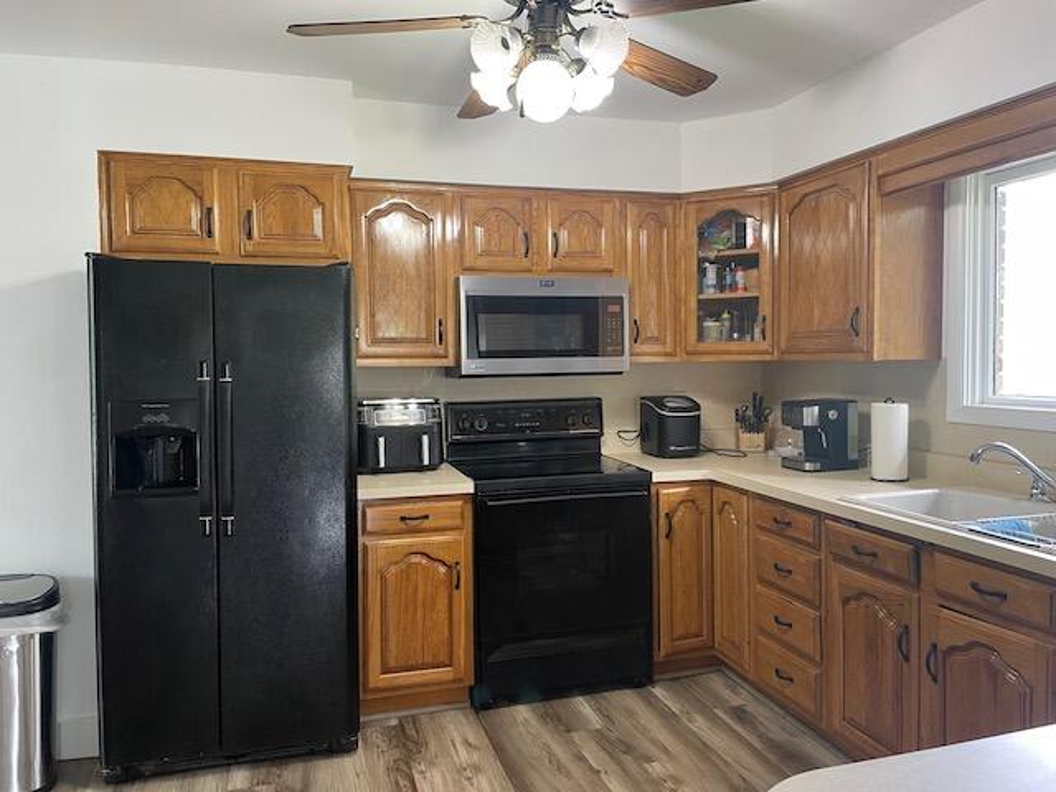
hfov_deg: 67.3
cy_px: 396
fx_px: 793
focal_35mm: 26
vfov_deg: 53.1
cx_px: 528
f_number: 1.6
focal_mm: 4.2
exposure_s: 1/60
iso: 125
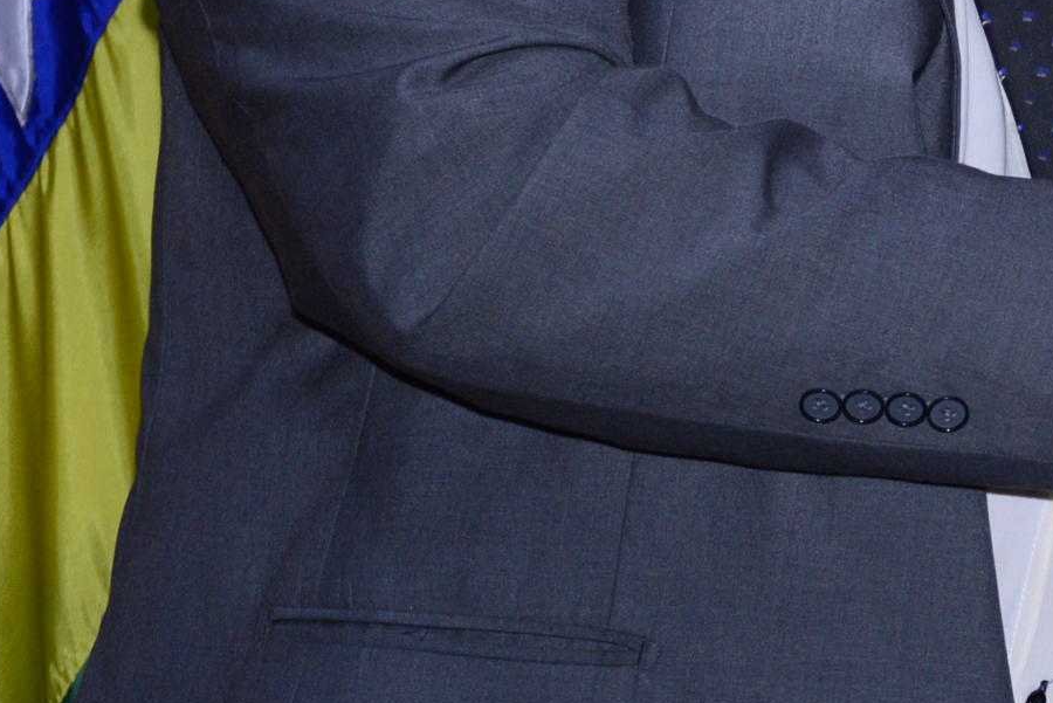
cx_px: 1725
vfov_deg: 5.8
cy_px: -261
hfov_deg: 8.5
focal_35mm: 234
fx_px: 6847
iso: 1600
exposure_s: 1/125
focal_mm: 70
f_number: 5.3
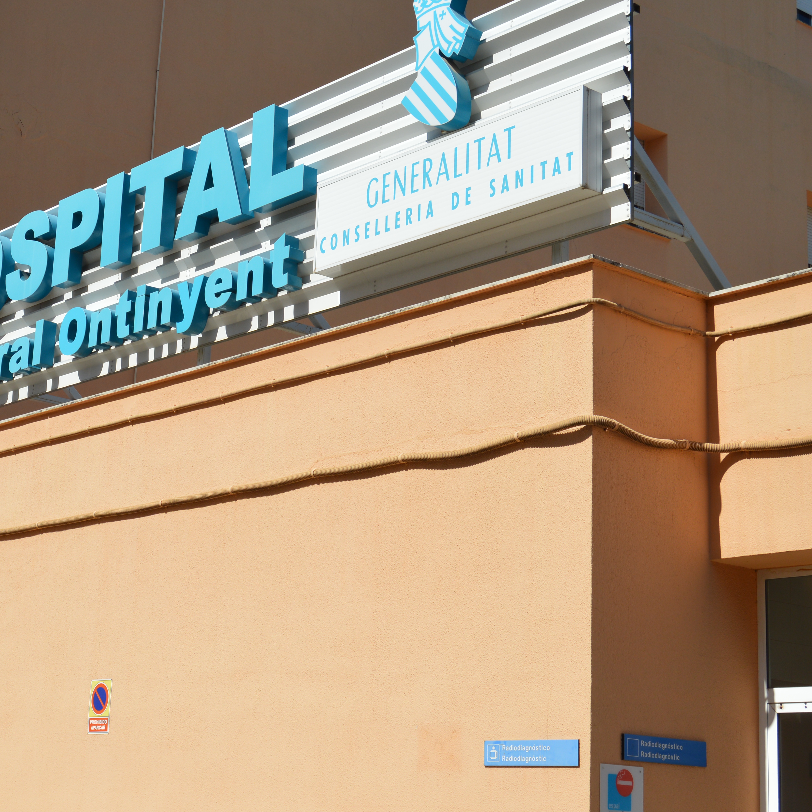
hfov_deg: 26.5
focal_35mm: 64
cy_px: 353
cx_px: 198
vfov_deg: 26.9
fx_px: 1698
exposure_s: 1/400
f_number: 10
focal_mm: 28
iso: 100
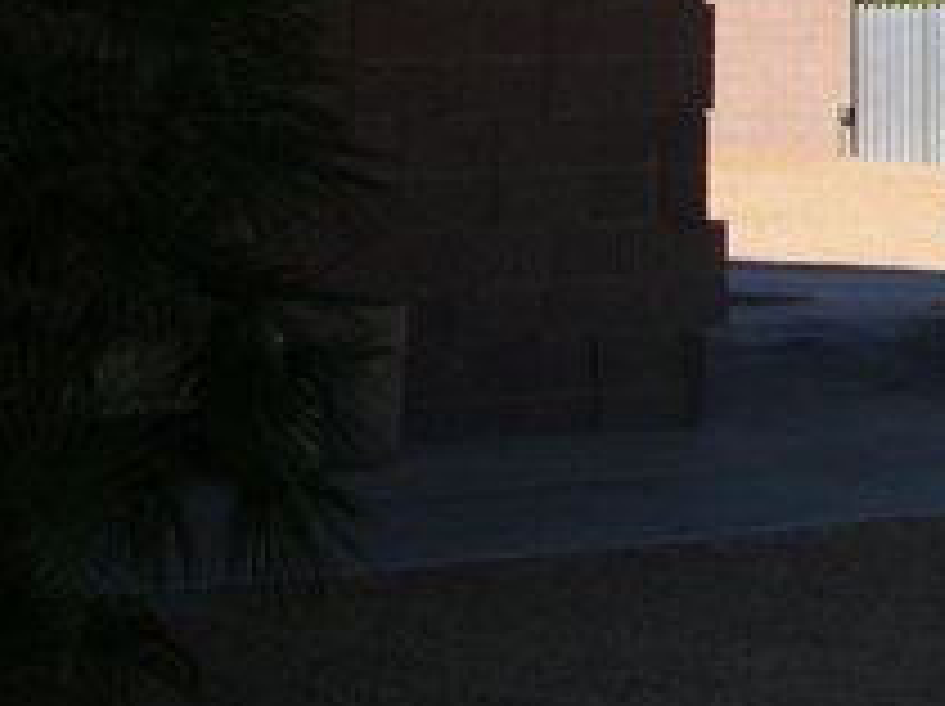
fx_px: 3954
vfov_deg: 9.7
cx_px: 1508
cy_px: -576
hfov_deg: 12.8
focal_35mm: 145
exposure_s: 1/239
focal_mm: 8
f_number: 7.6
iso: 100
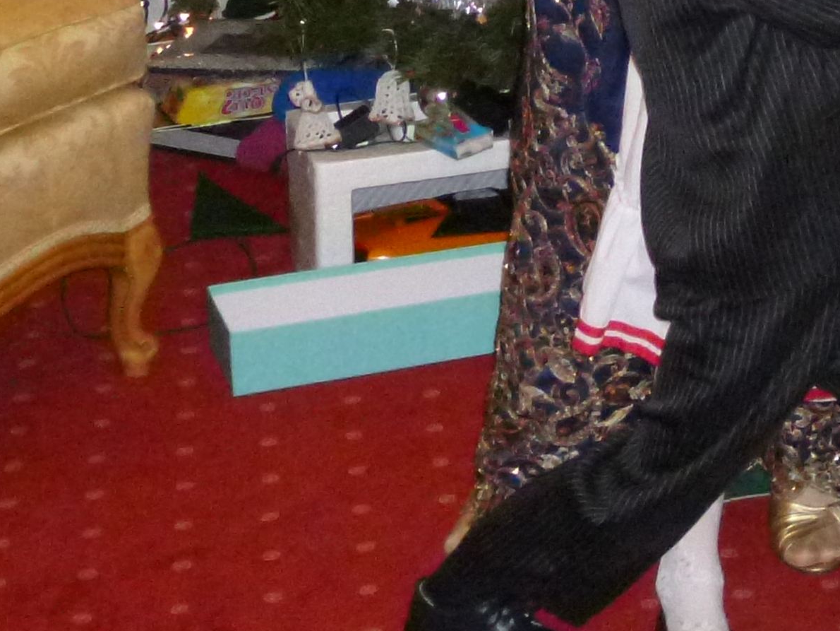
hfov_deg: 15.8
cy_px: -348
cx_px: 990
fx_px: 2913
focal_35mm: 120
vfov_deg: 11.8
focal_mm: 5.6
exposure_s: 1/60
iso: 640
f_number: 3.4
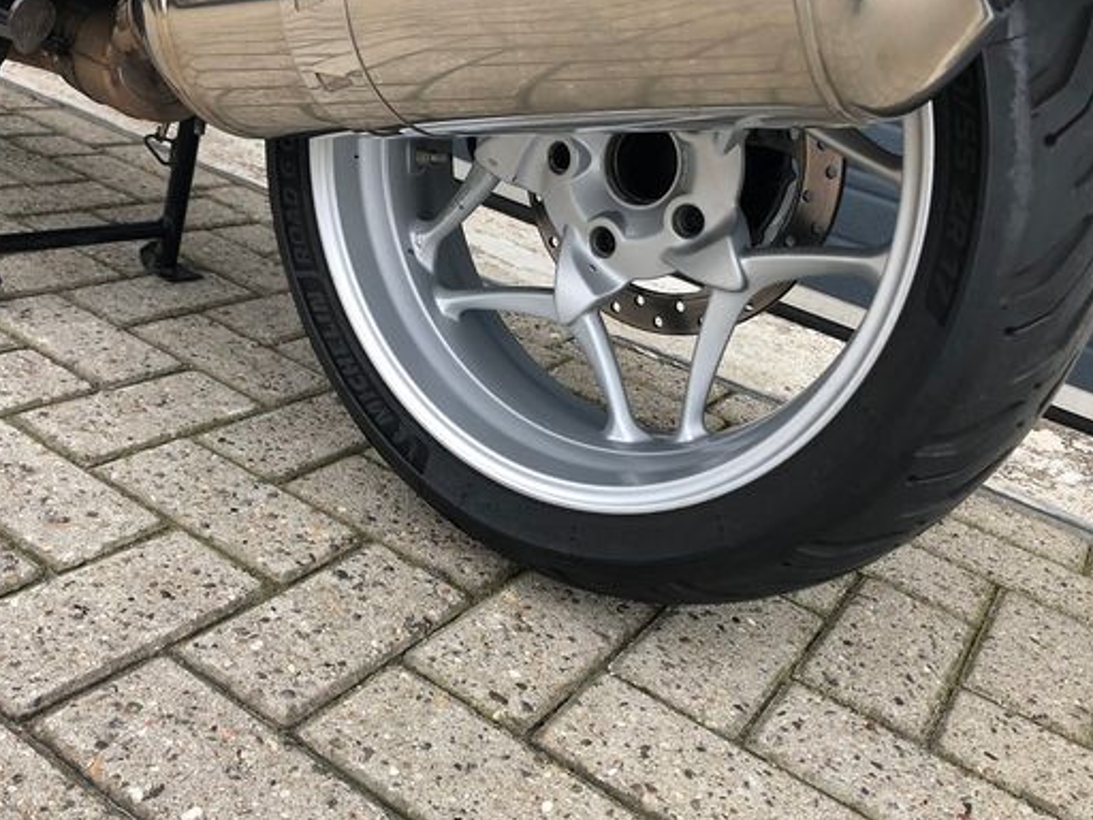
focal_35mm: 35
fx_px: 1105
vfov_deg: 40.7
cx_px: 519
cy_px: 378
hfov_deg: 52.6
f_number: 1.8
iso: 25
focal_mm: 3.99
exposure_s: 1/40
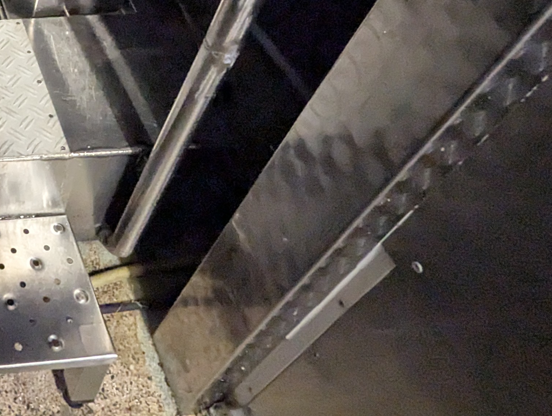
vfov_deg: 33.9
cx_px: -124
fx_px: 559
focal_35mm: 35
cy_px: -70
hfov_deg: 37.9
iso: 1684
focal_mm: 1.95
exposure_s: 1/25
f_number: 2.2
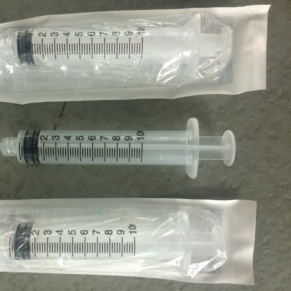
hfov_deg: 46.5
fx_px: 333
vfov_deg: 47.2
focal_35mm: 35
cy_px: 146
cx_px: 98
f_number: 2.2
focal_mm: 4.15
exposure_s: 1/33
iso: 200
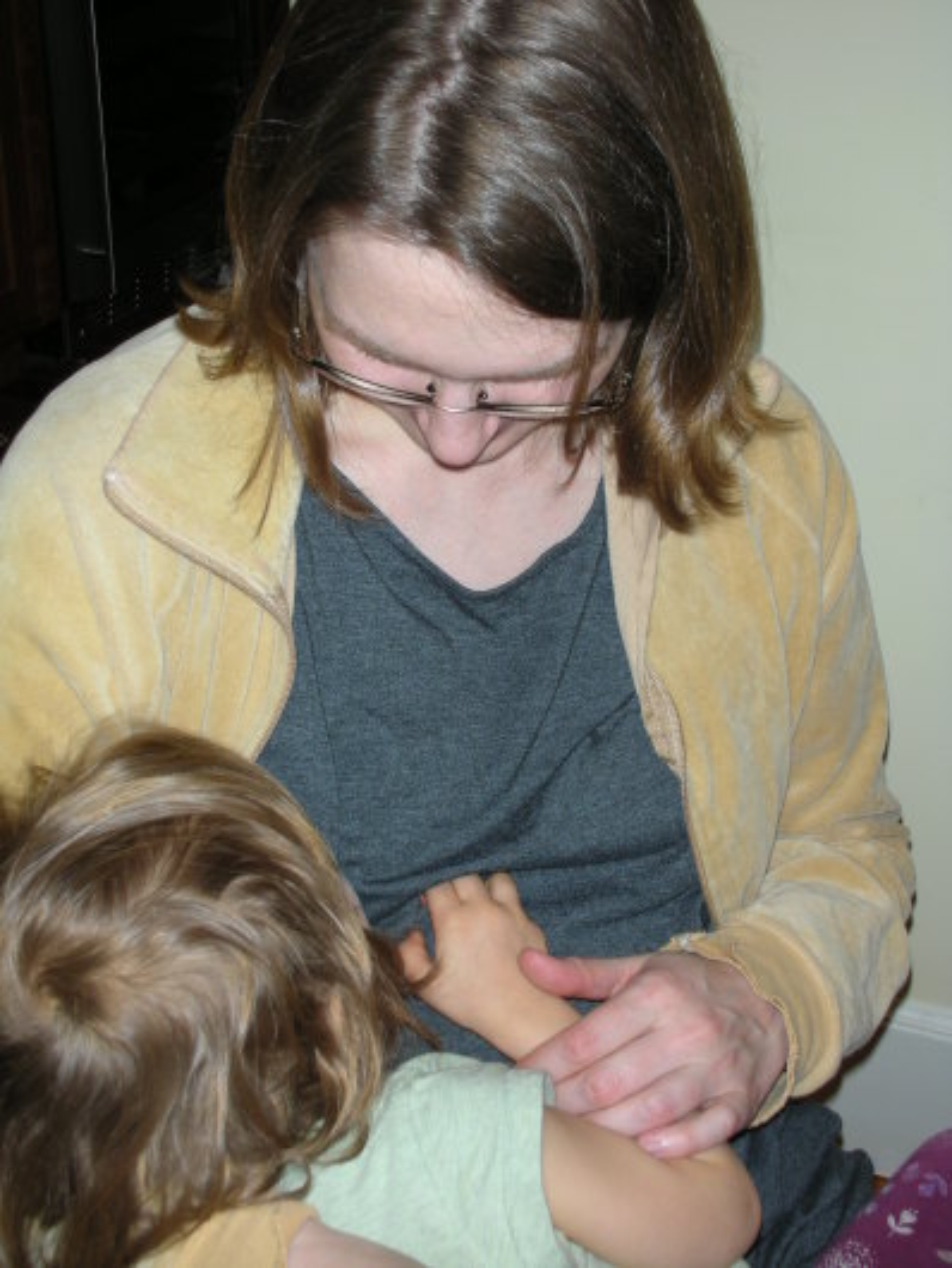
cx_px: 476
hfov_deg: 27.5
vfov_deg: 36.2
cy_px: 634
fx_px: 1942
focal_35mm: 53
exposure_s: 1/60
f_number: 3.5
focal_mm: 8.8
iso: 55
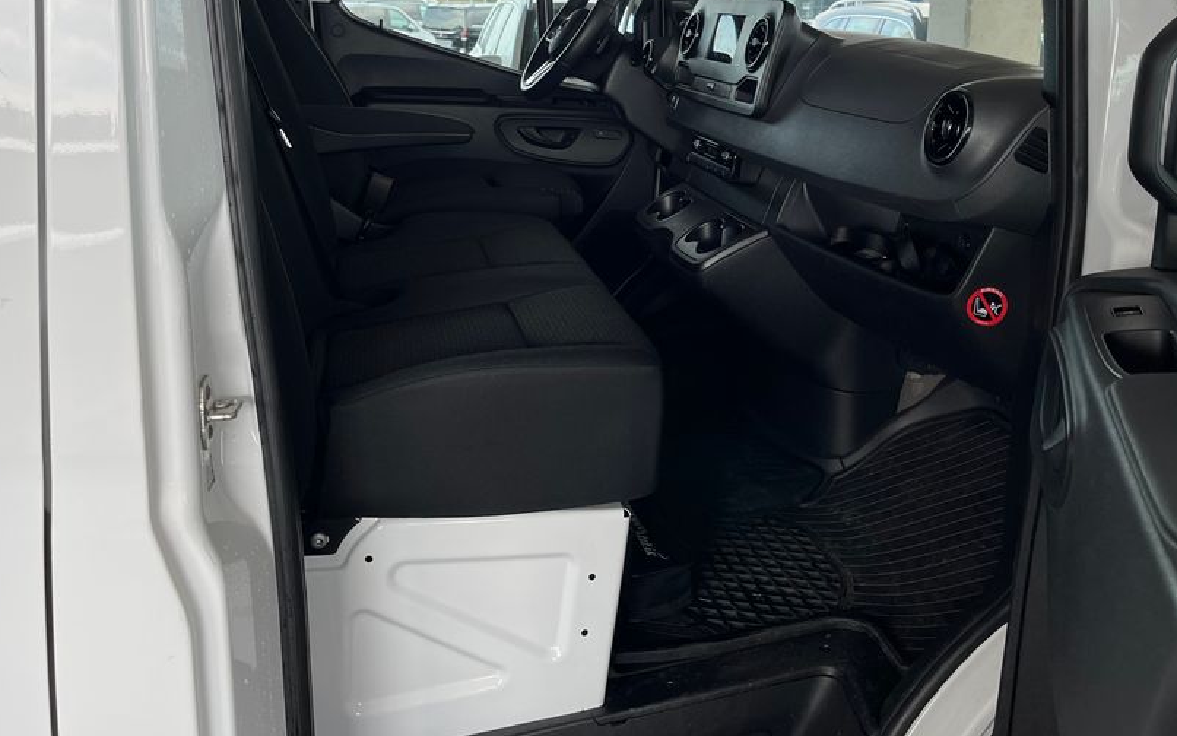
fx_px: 1123
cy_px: 223
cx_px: 586
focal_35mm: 35
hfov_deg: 55.3
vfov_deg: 35.8
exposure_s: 1/289
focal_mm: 5.1
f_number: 1.6
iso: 40
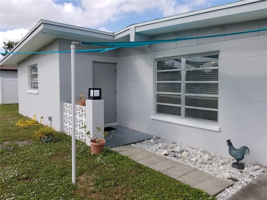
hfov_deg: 67.3
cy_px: 100
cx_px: 134
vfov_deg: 53.1
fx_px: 201
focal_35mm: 26
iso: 50
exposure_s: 1/1944
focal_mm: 4.25
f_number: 1.7
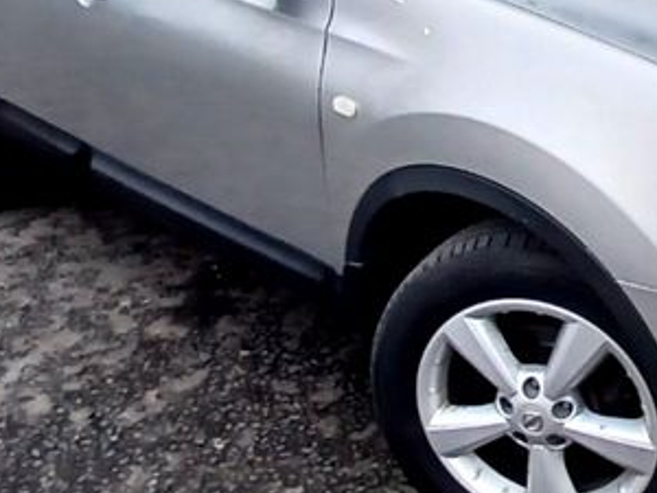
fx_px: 645
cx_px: 521
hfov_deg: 50.8
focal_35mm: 34
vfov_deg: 40.9
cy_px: 142
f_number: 2.2
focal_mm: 1.4
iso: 80
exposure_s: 1/60.2
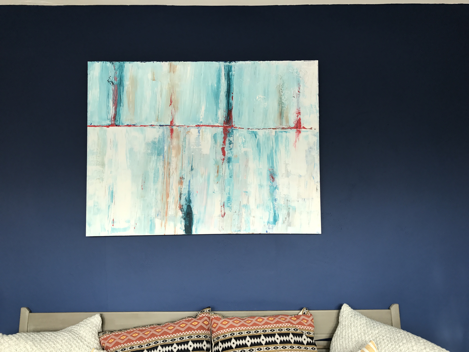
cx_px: 234
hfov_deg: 63.4
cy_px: 176
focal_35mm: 28
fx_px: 379
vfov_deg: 49.7
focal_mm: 3.99
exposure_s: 1/120
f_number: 1.8
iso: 32
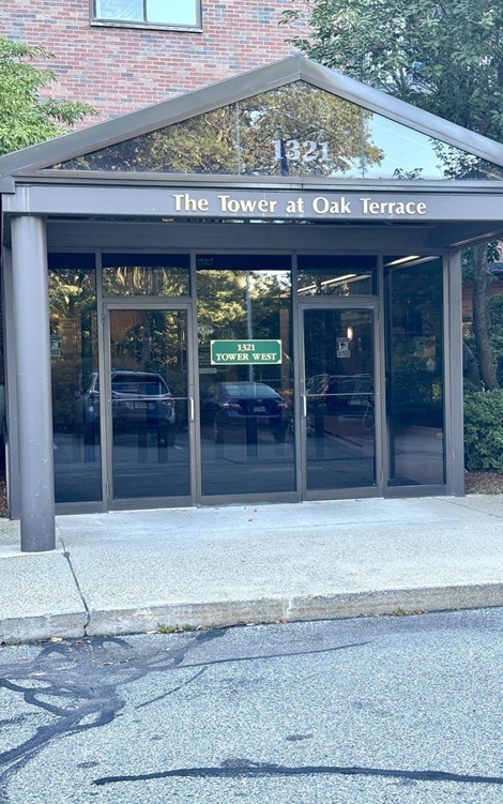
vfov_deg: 38.9
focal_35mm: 52
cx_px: 295
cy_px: 399
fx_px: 1139
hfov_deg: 24.9
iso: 64
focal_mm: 6.76
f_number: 1.78
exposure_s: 1/121
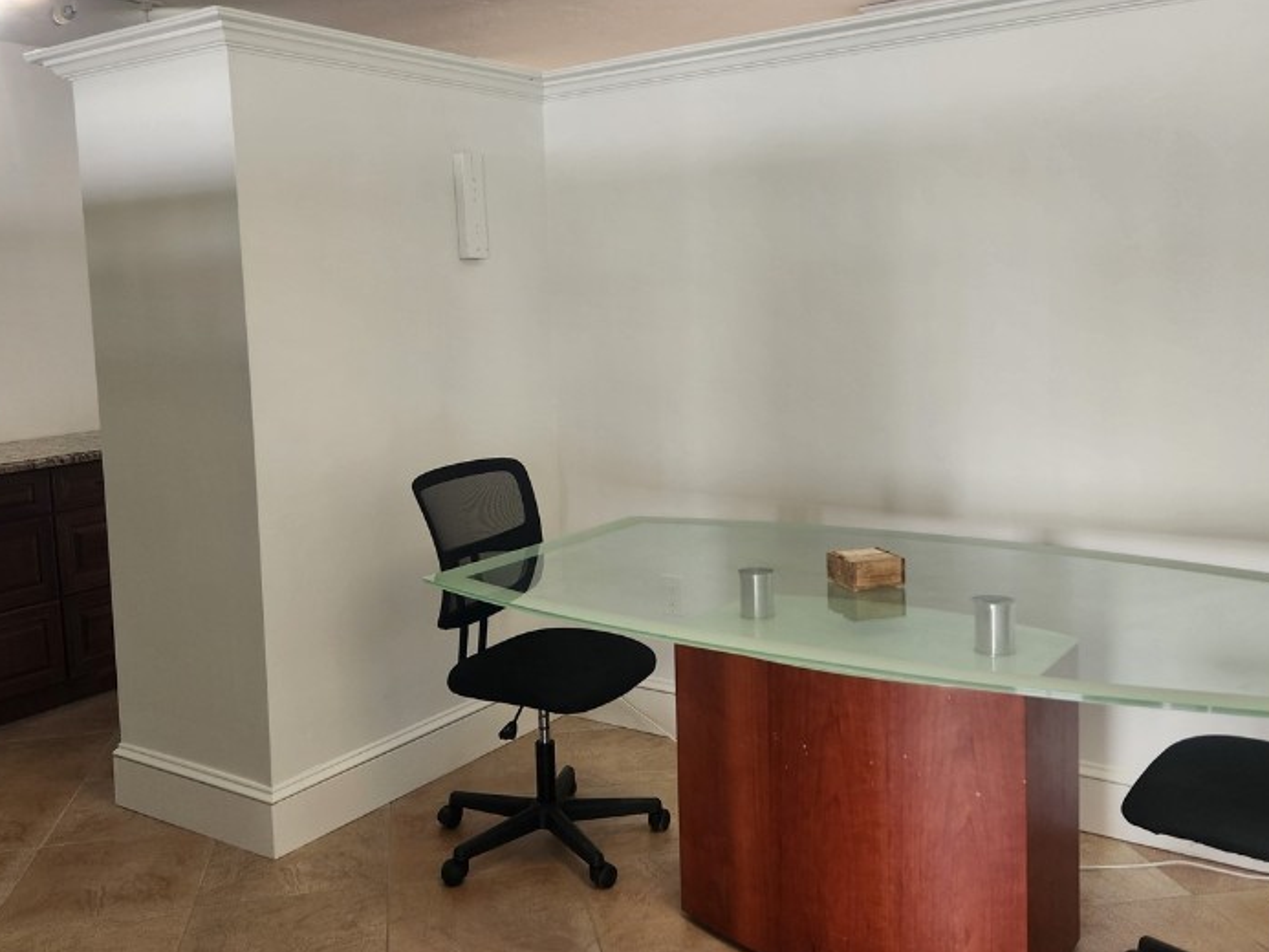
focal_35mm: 34
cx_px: 591
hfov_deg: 53.9
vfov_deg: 41.7
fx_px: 1247
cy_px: 395
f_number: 1.8
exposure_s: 1/120
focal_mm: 5.4
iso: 64
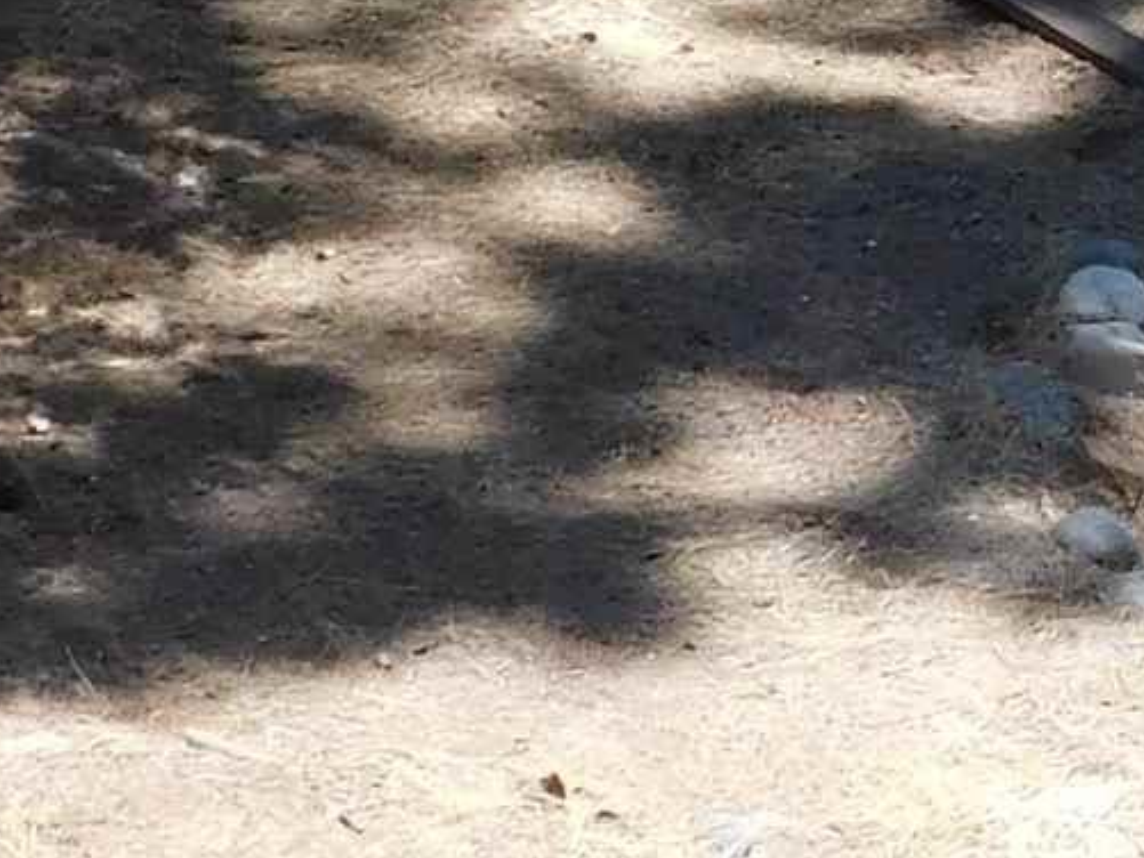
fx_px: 6082
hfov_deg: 10.3
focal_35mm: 184
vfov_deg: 8.0
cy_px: -308
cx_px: 1900
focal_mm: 5.3
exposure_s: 1/500
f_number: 3.2
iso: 125
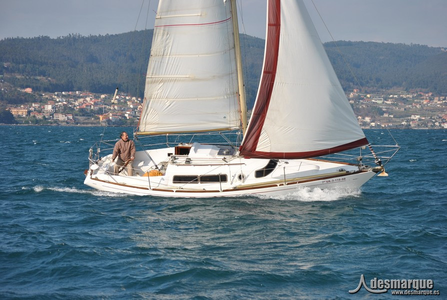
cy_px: 150
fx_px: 1493
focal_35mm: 120
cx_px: 224
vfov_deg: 11.5
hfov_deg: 17.0
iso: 100
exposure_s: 1/500
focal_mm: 80
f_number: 5.6
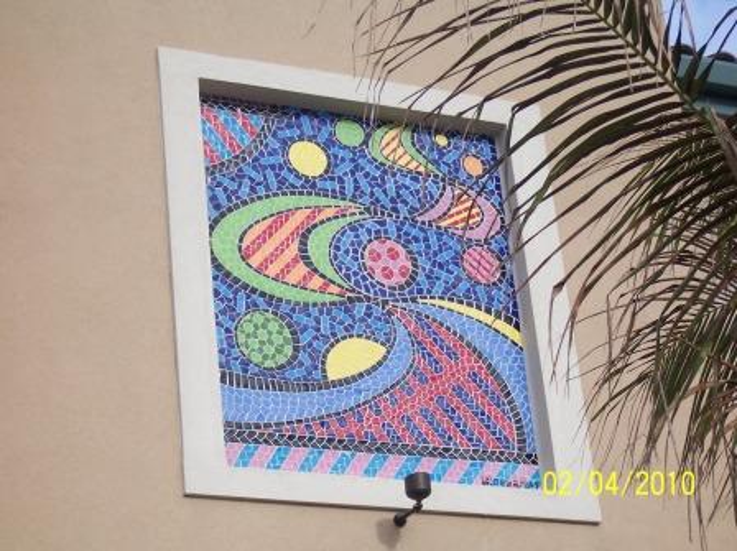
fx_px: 2297
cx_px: 368
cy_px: 276
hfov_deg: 18.2
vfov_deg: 13.7
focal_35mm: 108
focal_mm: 18
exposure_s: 1/250
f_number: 5.6
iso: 80
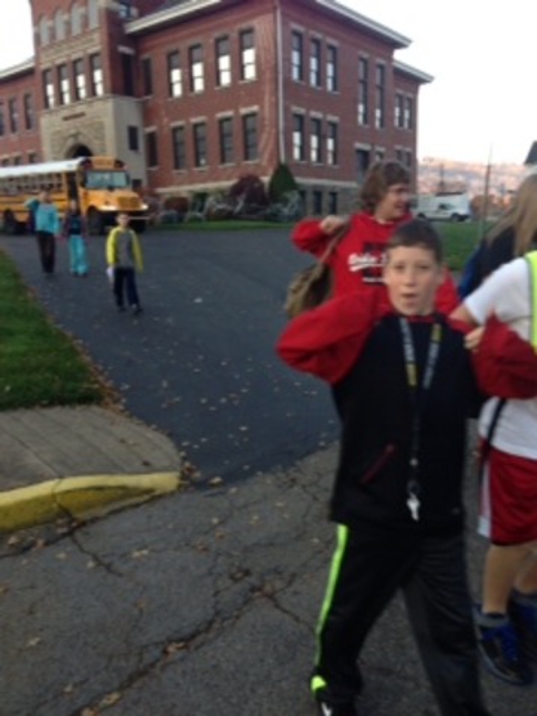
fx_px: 683
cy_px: 358
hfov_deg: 42.9
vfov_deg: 55.4
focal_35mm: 33
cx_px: 268
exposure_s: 1/124
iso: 50
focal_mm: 4.13
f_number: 2.4
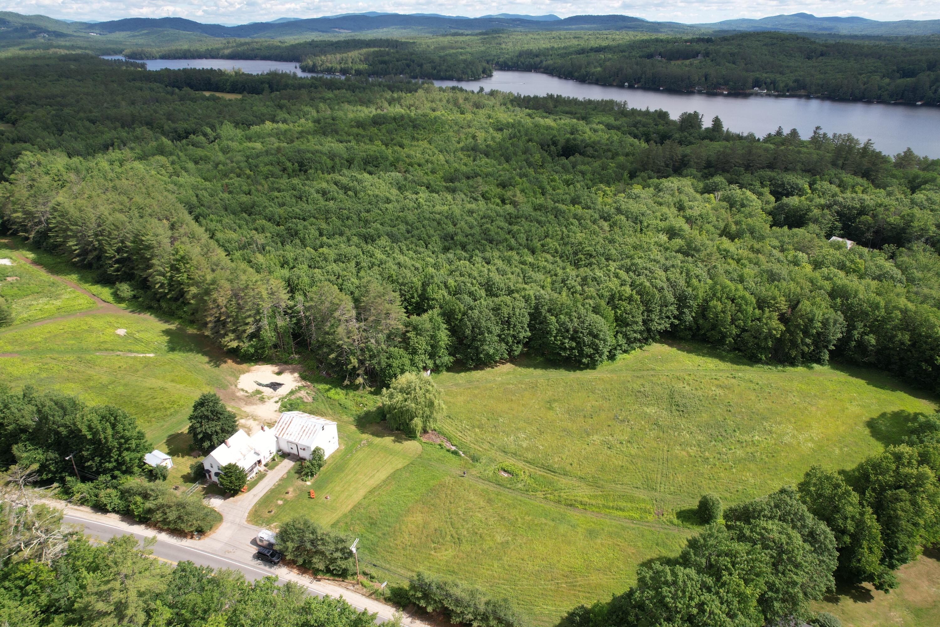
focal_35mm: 22
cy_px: 314
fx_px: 574
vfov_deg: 57.2
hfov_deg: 78.6
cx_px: 470
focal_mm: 8.38
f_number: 2.8
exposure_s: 1/1250
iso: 100
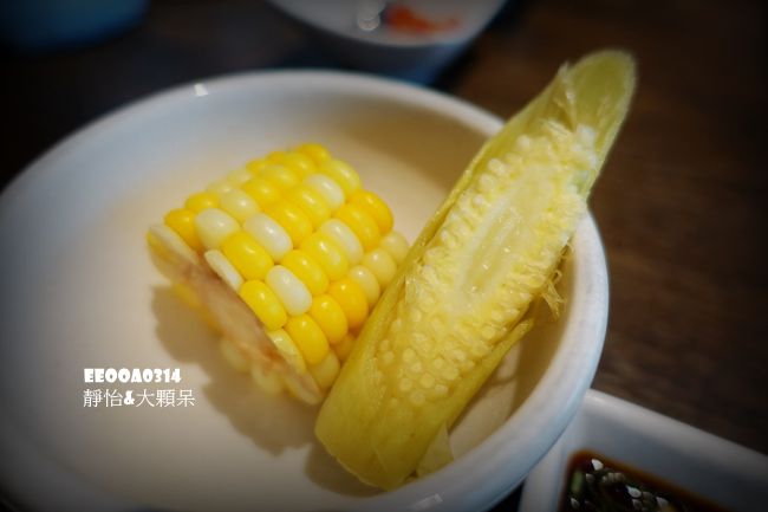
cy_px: 256
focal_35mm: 24
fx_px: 512
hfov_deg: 73.8
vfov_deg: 53.1
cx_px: 384
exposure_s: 1/30
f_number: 2
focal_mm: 8.8
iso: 125
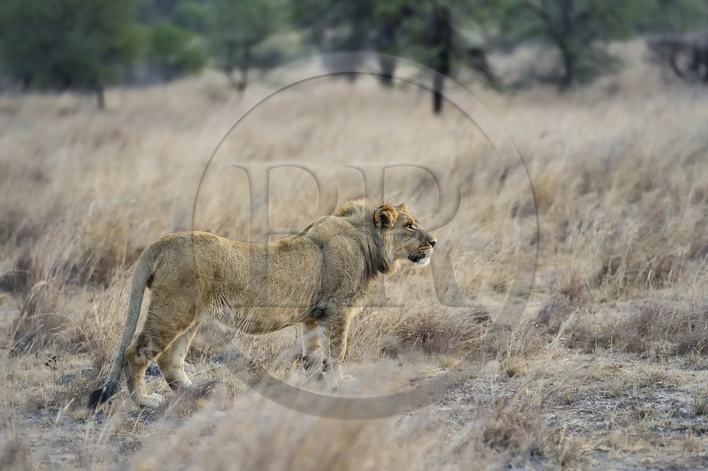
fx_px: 3932
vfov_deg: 6.9
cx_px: 354
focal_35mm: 200
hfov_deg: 10.3
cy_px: 236
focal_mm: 200
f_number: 4
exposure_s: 1/320
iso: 800
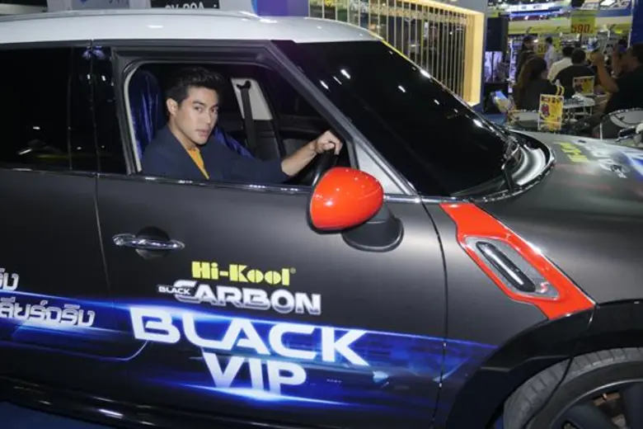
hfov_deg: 63.7
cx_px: 322
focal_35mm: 29
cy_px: 214
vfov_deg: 45.0
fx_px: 518
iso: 200
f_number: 3.5
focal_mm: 14
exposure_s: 1/60
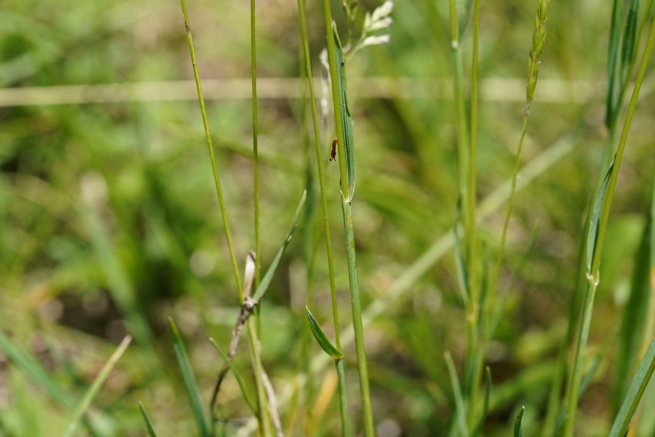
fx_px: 2456
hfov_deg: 15.2
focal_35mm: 135
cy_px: 218
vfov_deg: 10.2
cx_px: 328
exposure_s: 1/320
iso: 250
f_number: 8
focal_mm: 90
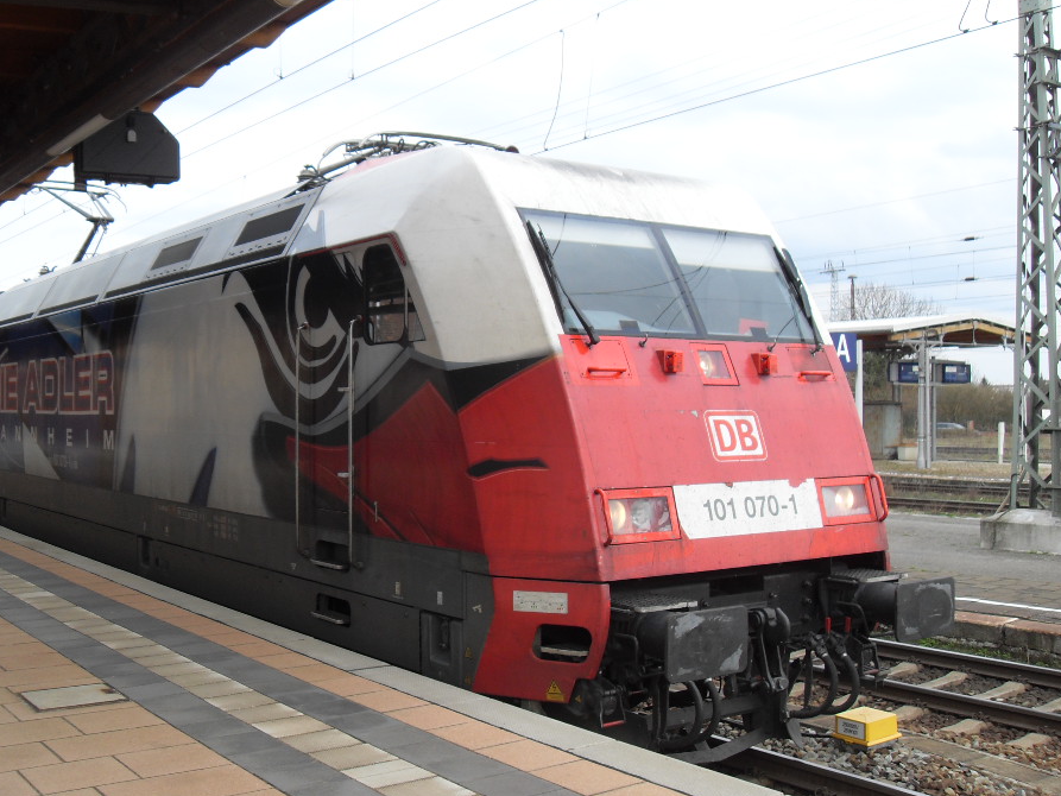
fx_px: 1196
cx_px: 475
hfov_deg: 47.8
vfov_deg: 36.8
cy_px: 362
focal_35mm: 39
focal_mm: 6.3
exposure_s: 1/250
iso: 80
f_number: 2.8
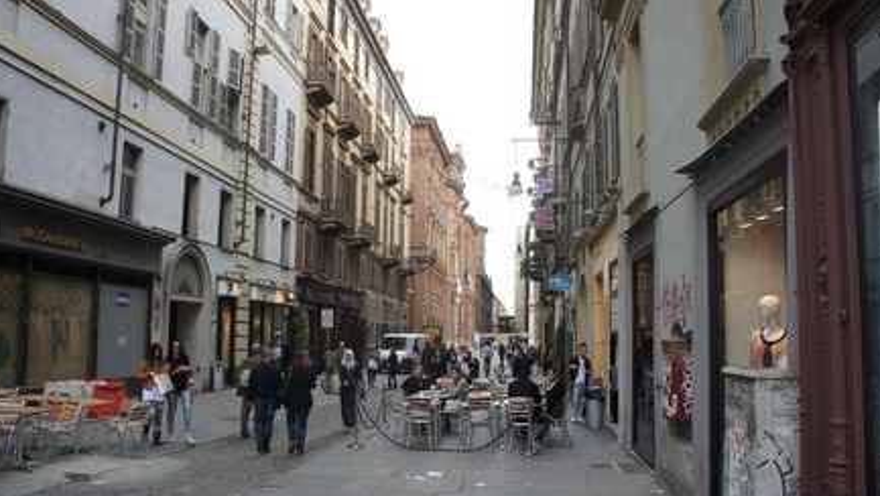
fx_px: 700
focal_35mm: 30
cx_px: 419
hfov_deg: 64.2
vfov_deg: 38.9
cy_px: 276
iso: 640
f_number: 5.6
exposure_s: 1/250
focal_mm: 18
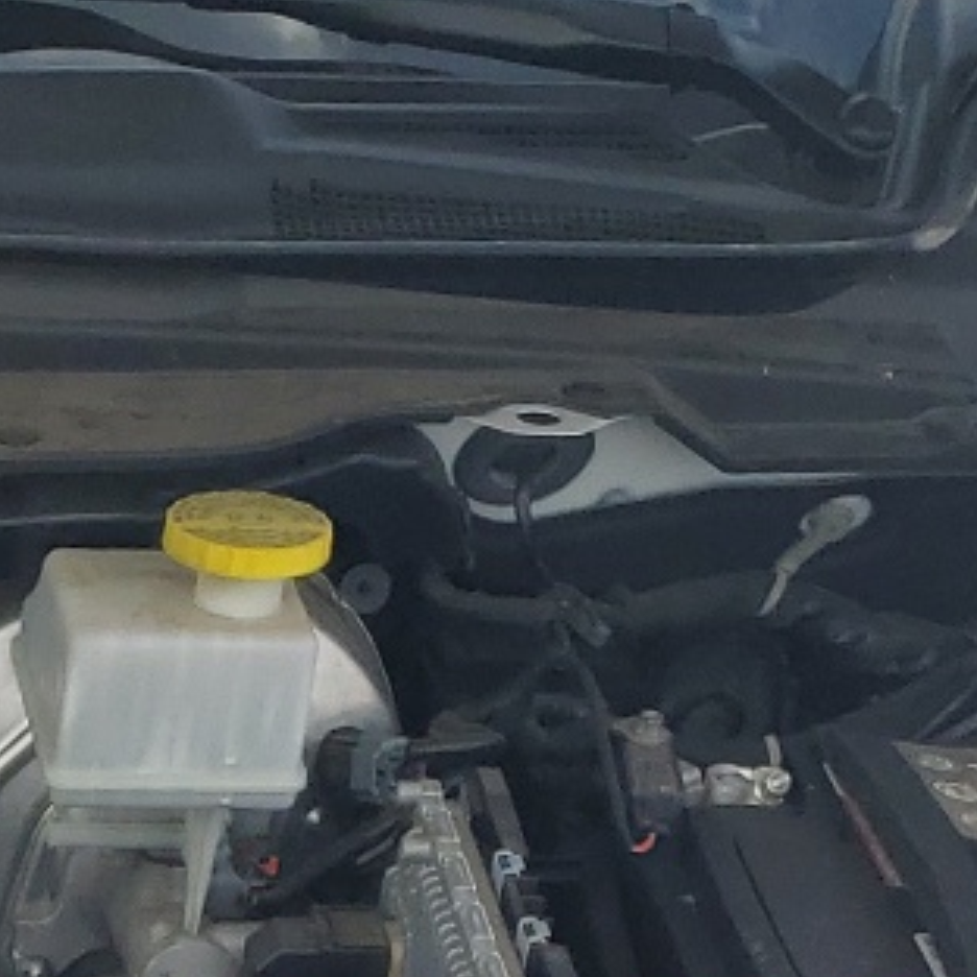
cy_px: 1844
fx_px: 3768
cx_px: -723
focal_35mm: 118
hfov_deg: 13.4
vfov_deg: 13.1
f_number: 1.5
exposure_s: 1/2000
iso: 50
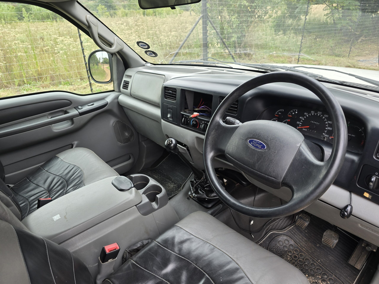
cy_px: 142
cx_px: 190
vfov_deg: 58.9
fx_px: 252
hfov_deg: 73.9
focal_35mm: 23
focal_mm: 6.3
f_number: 1.7
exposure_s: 1/180
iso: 80
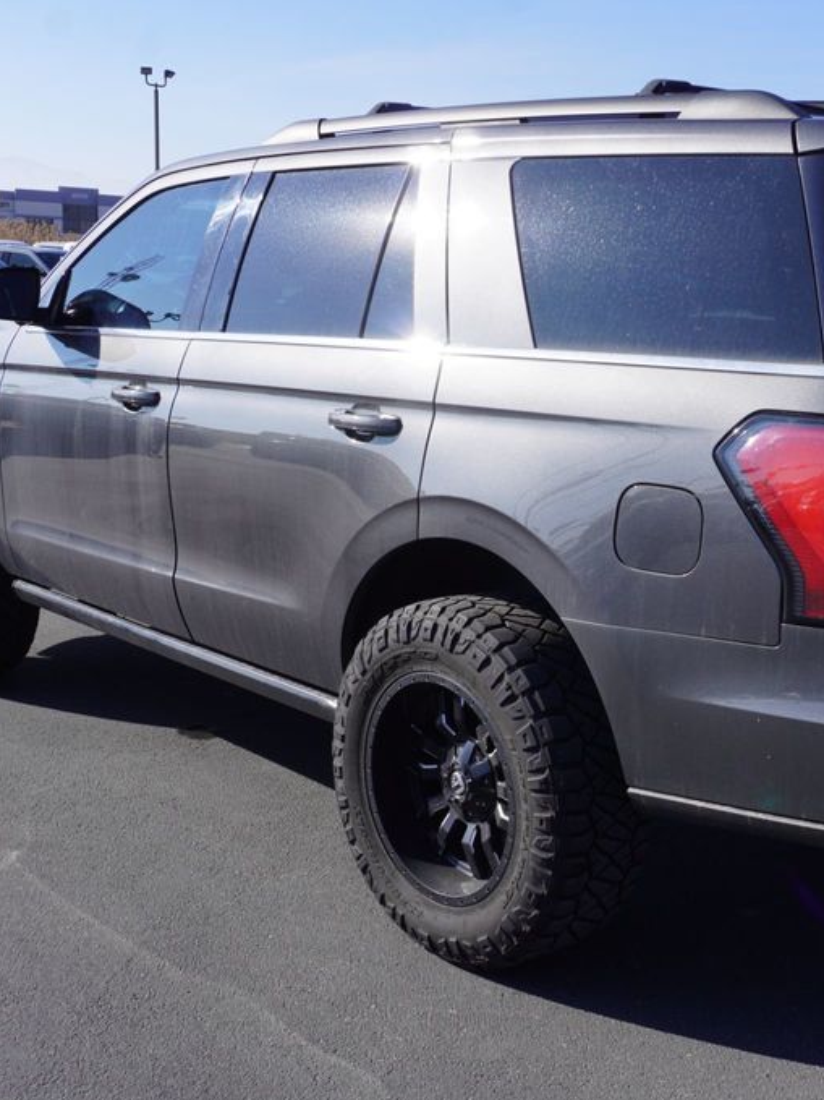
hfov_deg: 31.4
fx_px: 1452
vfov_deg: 41.5
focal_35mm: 46
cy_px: 551
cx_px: 567
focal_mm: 21
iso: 100
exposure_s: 1/160
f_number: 10
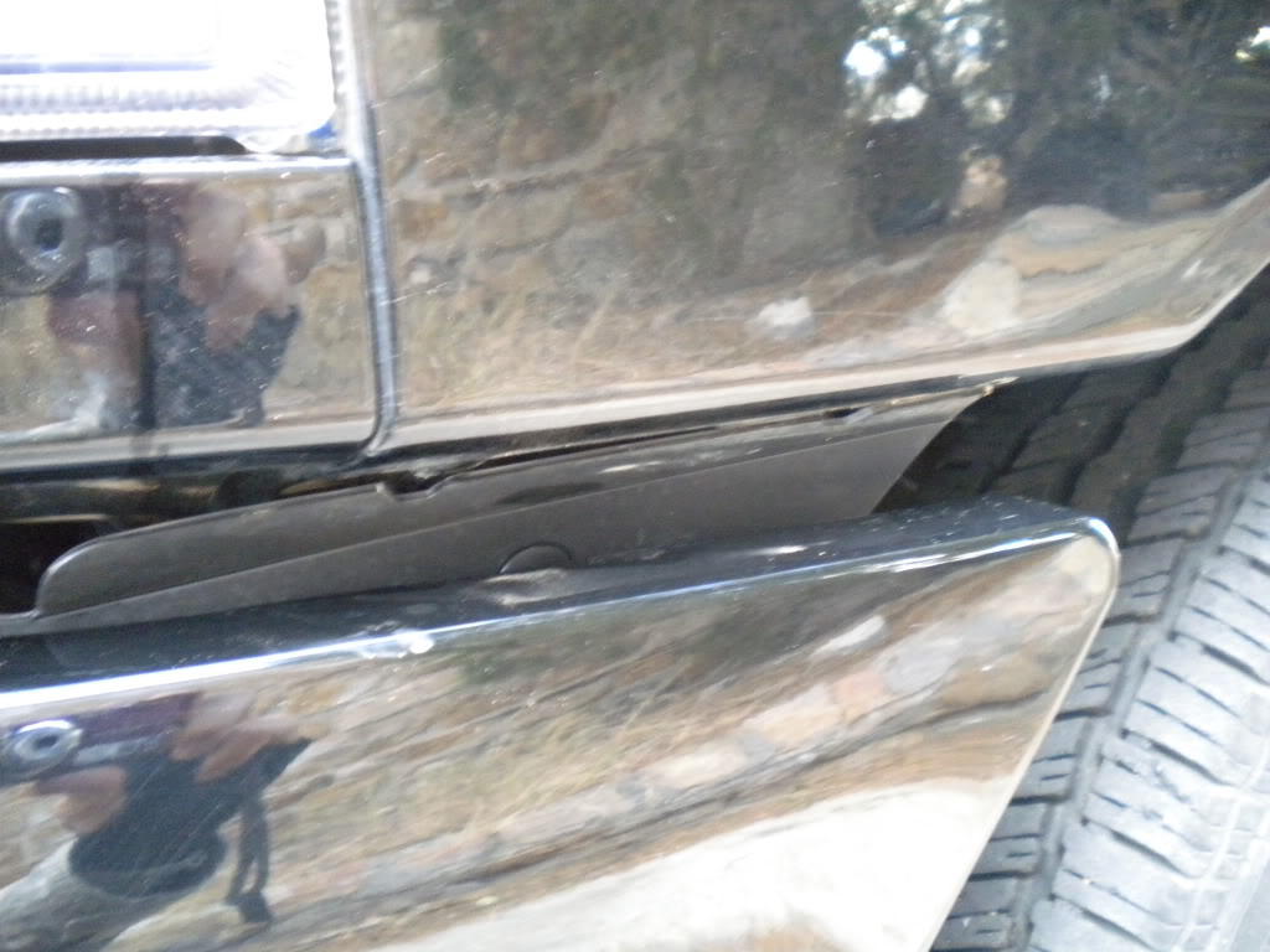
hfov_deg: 52.6
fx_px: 1284
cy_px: 476
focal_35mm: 35
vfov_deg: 40.7
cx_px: 635
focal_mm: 6.3
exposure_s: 1/24
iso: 800
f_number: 3.1
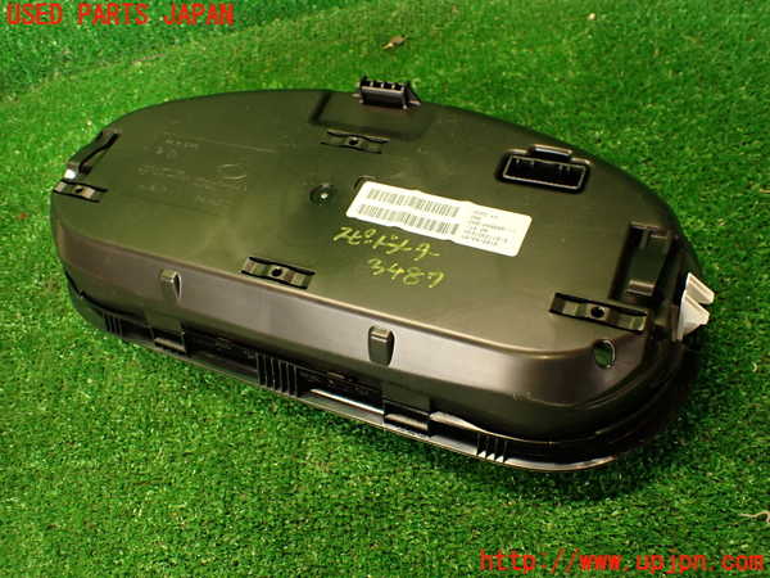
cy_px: 289
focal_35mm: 30
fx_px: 667
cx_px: 385
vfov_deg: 46.8
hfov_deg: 60.0
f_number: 2.3
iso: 320
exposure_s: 1/30
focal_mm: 5.4
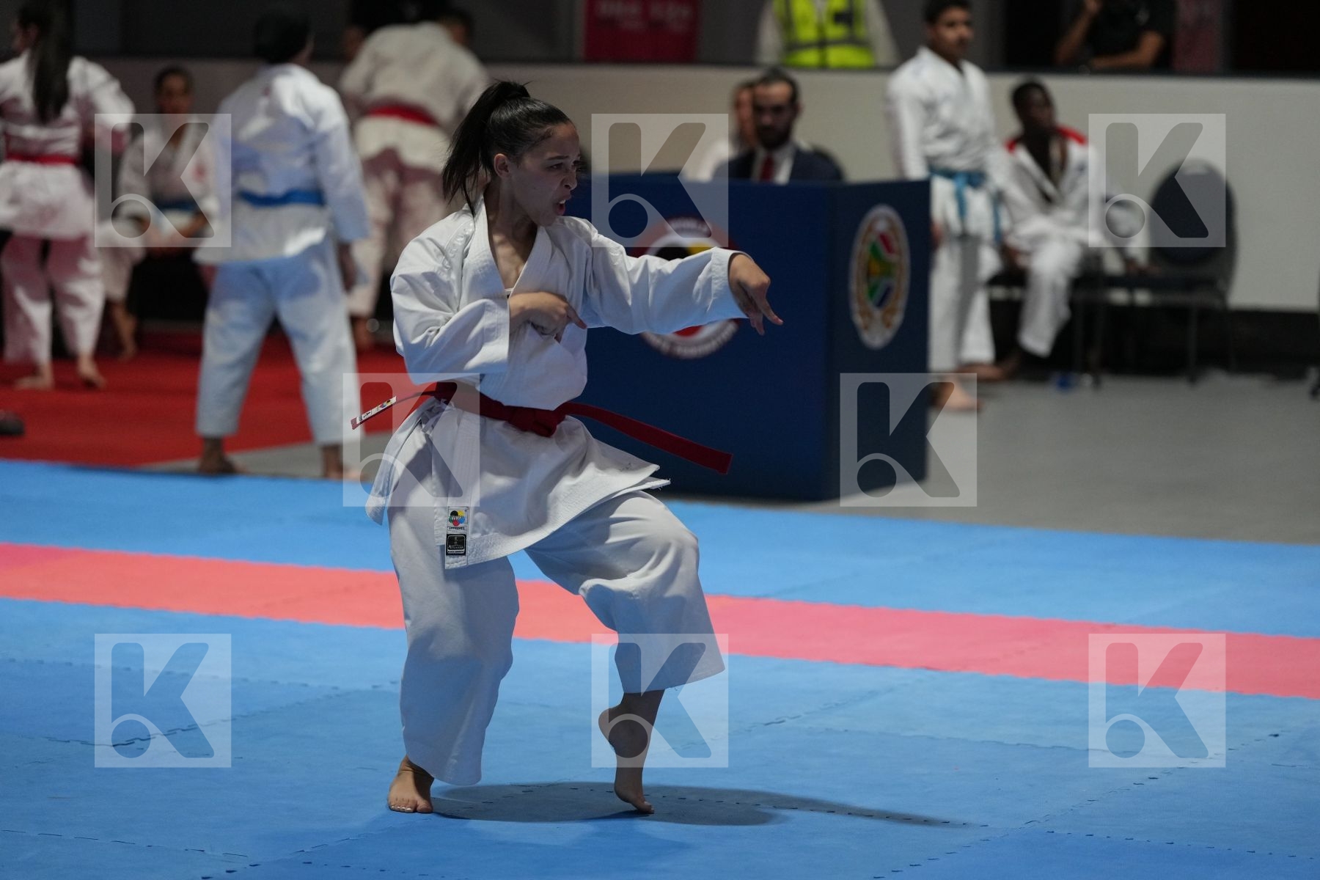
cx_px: 660
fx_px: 4840
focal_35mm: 132
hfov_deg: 15.5
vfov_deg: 10.4
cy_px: 440
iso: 2500
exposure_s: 1/500
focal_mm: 132
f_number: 2.8
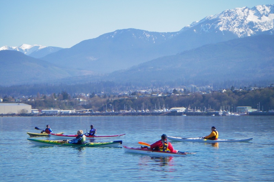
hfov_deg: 17.2
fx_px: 905
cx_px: 137
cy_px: 101
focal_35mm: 119
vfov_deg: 11.5
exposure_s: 1/400
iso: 50
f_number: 4
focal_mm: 18.9
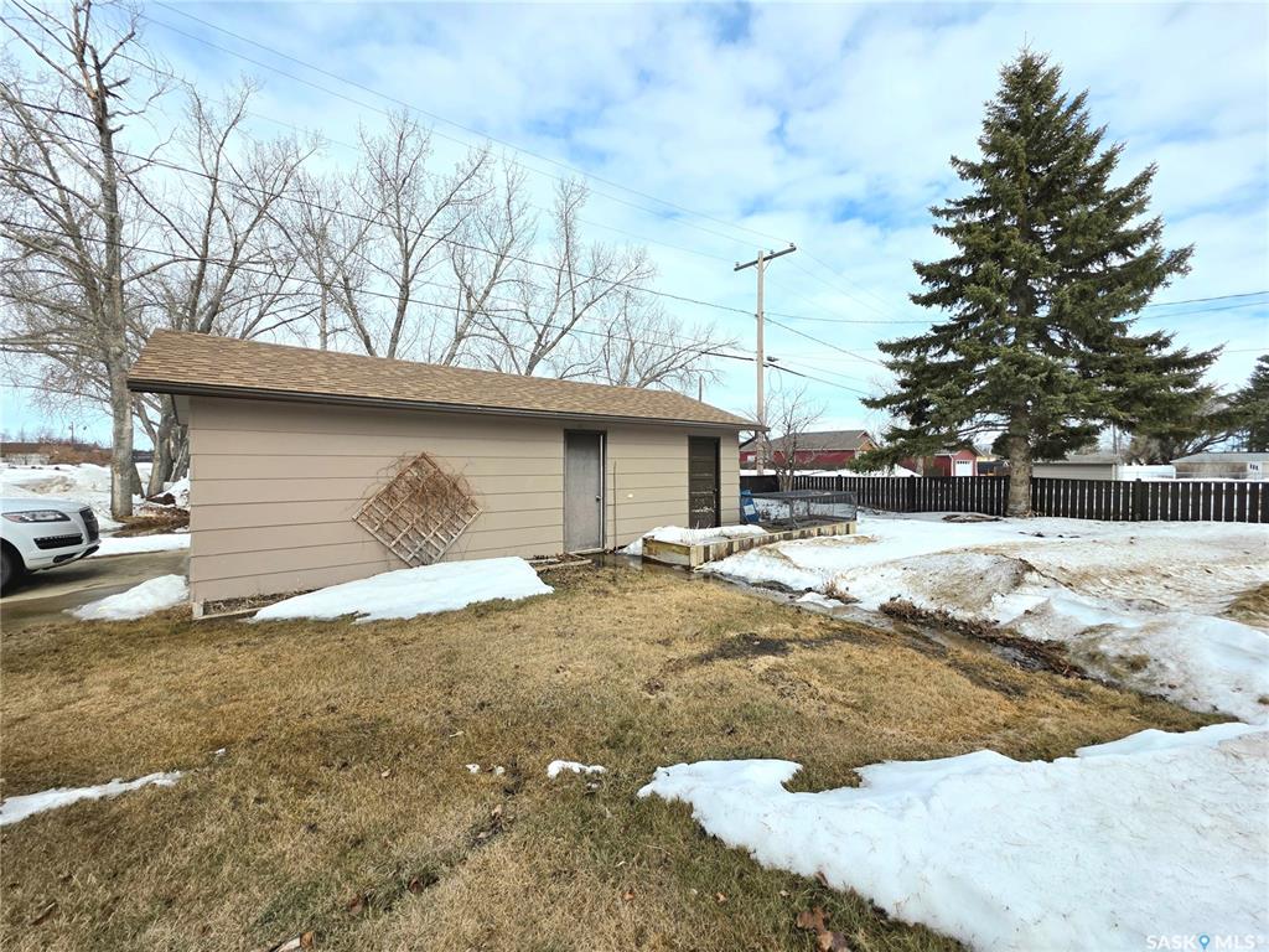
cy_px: 476
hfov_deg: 106.2
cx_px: 634
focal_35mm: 13
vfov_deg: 89.9
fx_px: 477
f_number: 1.9
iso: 40
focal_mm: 2.2
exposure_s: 1/3333
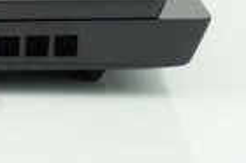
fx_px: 2151
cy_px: -70
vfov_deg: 4.3
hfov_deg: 6.4
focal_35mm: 315
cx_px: -253
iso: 100
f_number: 4
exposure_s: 1/50
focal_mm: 49
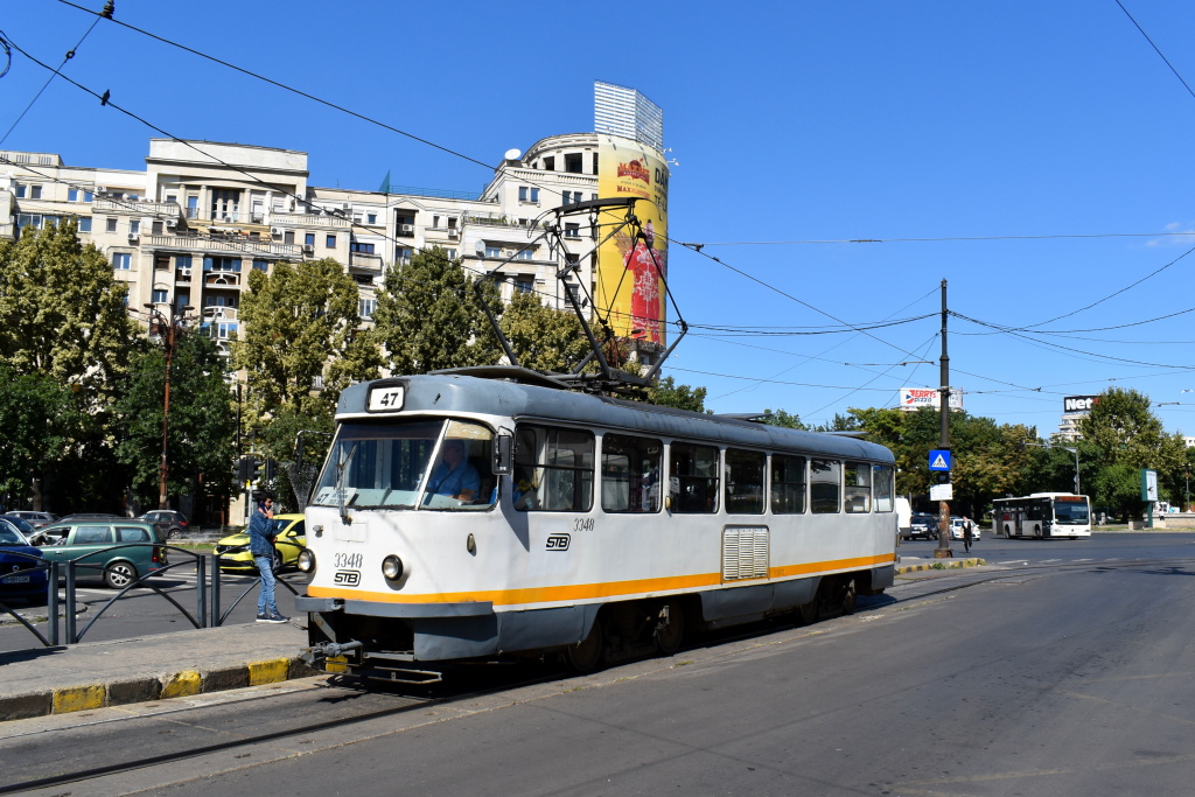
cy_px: 398
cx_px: 598
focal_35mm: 27
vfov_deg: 47.9
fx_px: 896
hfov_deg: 67.4
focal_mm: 18
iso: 200
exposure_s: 1/400
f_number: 10
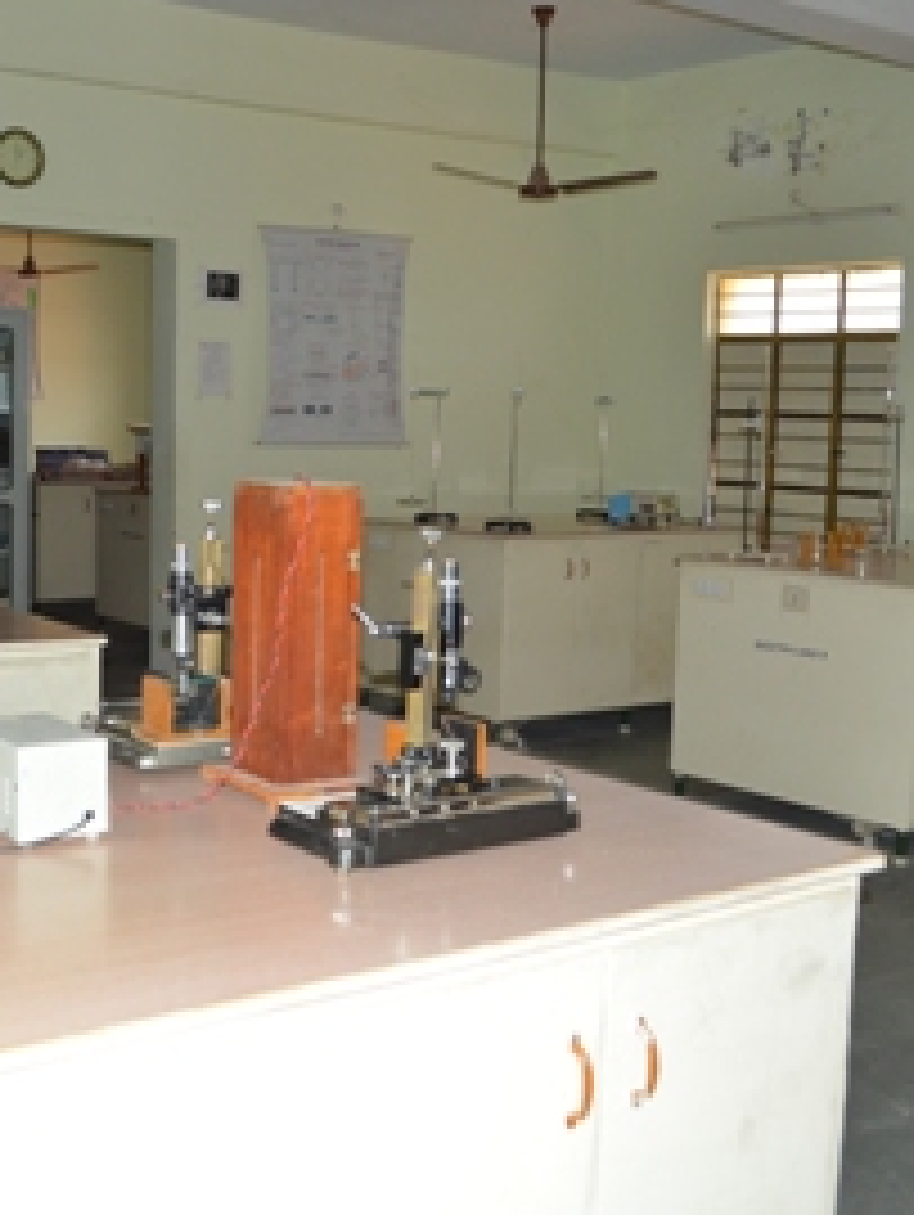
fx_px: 1511
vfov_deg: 43.8
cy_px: 578
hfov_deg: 33.5
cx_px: 333
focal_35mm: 43
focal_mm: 18
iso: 500
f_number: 6.3
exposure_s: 1/200
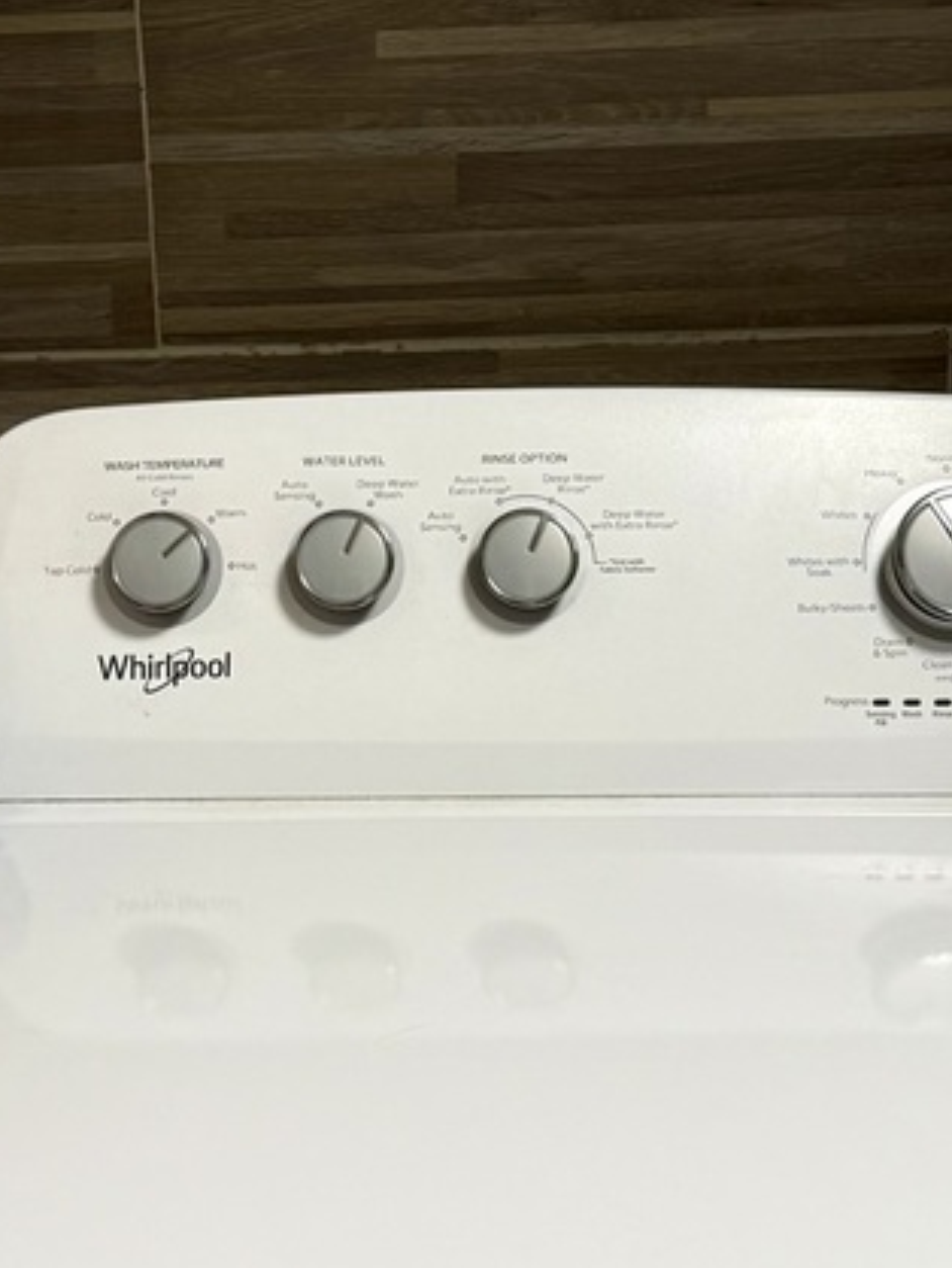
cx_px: 461
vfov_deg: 31.1
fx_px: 2271
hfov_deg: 23.7
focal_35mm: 62
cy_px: 507
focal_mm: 6.76
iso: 200
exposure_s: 1/60
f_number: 1.78
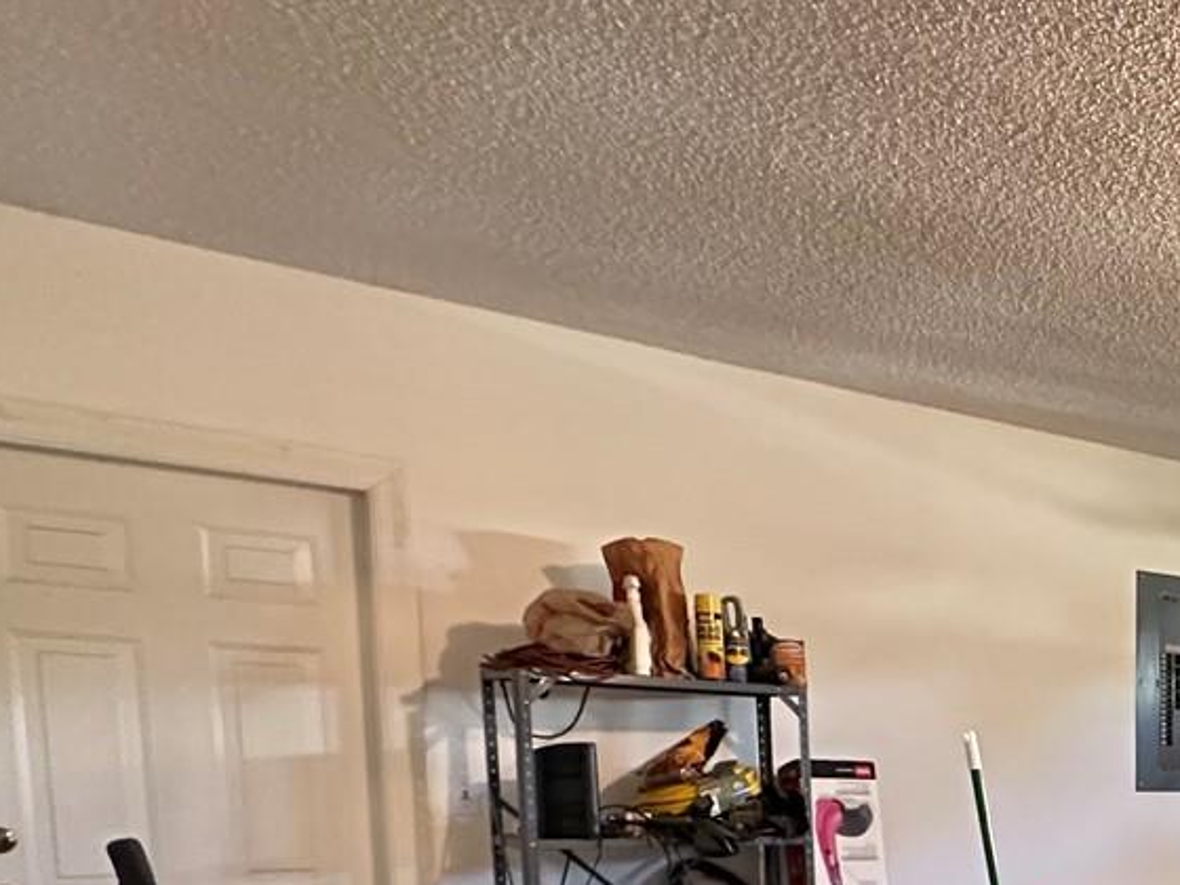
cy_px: 923
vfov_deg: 32.5
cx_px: 1473
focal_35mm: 40
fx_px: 1364
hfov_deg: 35.1
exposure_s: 1/40
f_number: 2.2
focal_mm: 2.22
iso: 1250
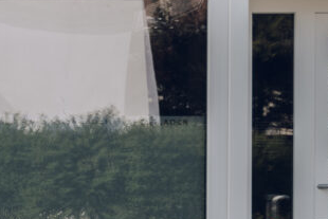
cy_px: 308
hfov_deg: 9.1
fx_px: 1960
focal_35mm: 215
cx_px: -278
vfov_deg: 6.3
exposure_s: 1/1000
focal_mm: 37
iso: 200
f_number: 2.8
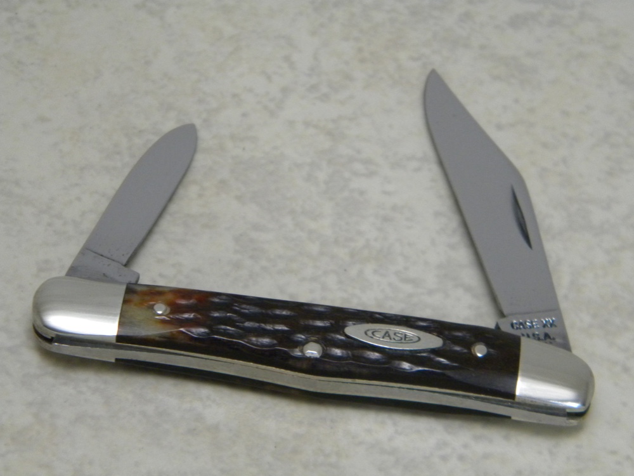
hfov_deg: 13.3
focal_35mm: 148
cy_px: 238
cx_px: 317
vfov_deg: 10.0
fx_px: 2711
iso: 400
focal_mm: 26.8
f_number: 5
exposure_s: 1/24.7
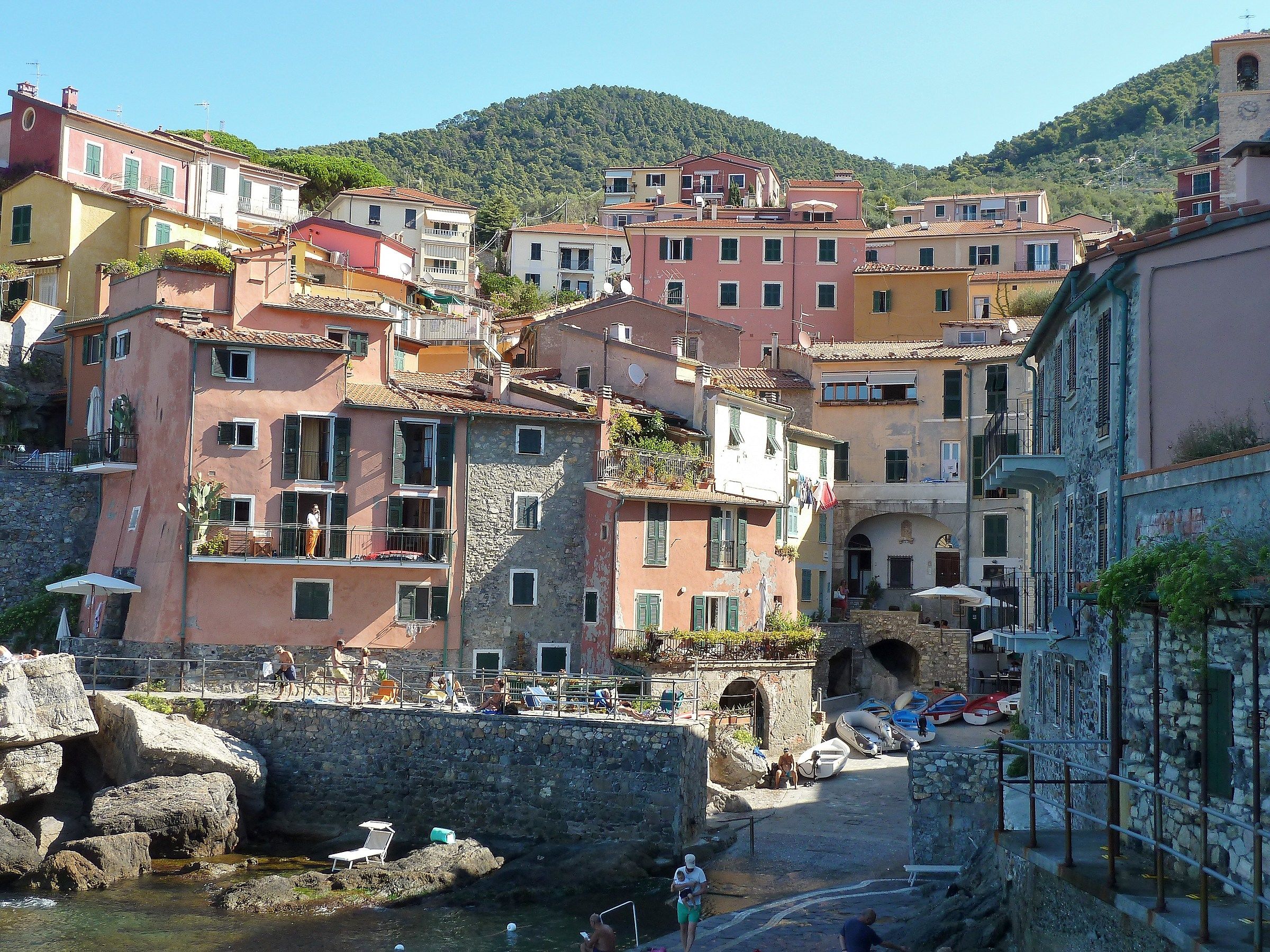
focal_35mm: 44
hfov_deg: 42.9
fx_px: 1614
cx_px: 635
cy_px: 476
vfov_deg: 32.9
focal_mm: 7.3
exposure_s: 1/250
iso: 80
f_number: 4
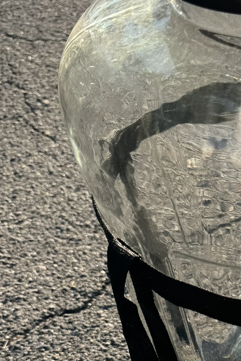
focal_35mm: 63
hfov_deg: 19.7
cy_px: 321
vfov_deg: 30.6
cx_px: 320
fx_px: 632
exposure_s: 1/1010
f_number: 1.78
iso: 80
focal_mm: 6.76
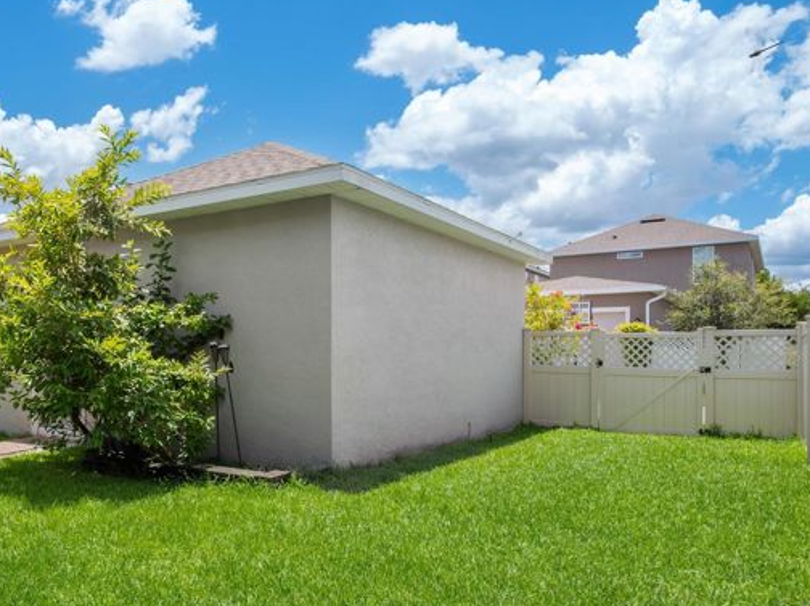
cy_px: 355
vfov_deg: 49.4
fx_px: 655
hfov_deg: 62.4
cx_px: 293
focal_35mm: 28
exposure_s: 1/640
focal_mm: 10
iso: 200
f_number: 5.6
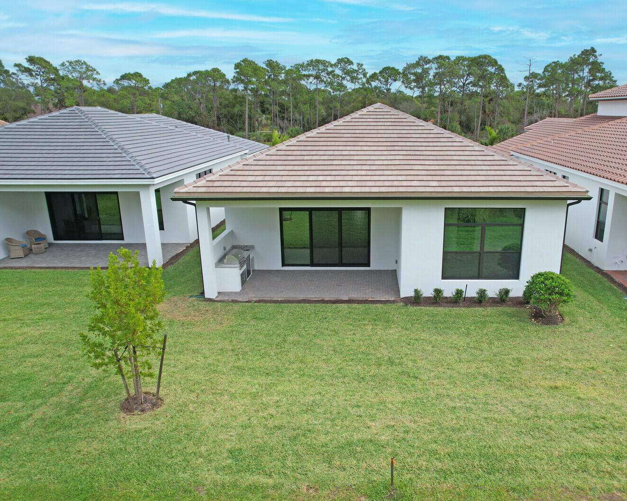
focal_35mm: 25
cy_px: 249
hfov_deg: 67.7
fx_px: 464
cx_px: 360
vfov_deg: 56.8
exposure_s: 1/800
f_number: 2.8
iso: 110
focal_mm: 8.38
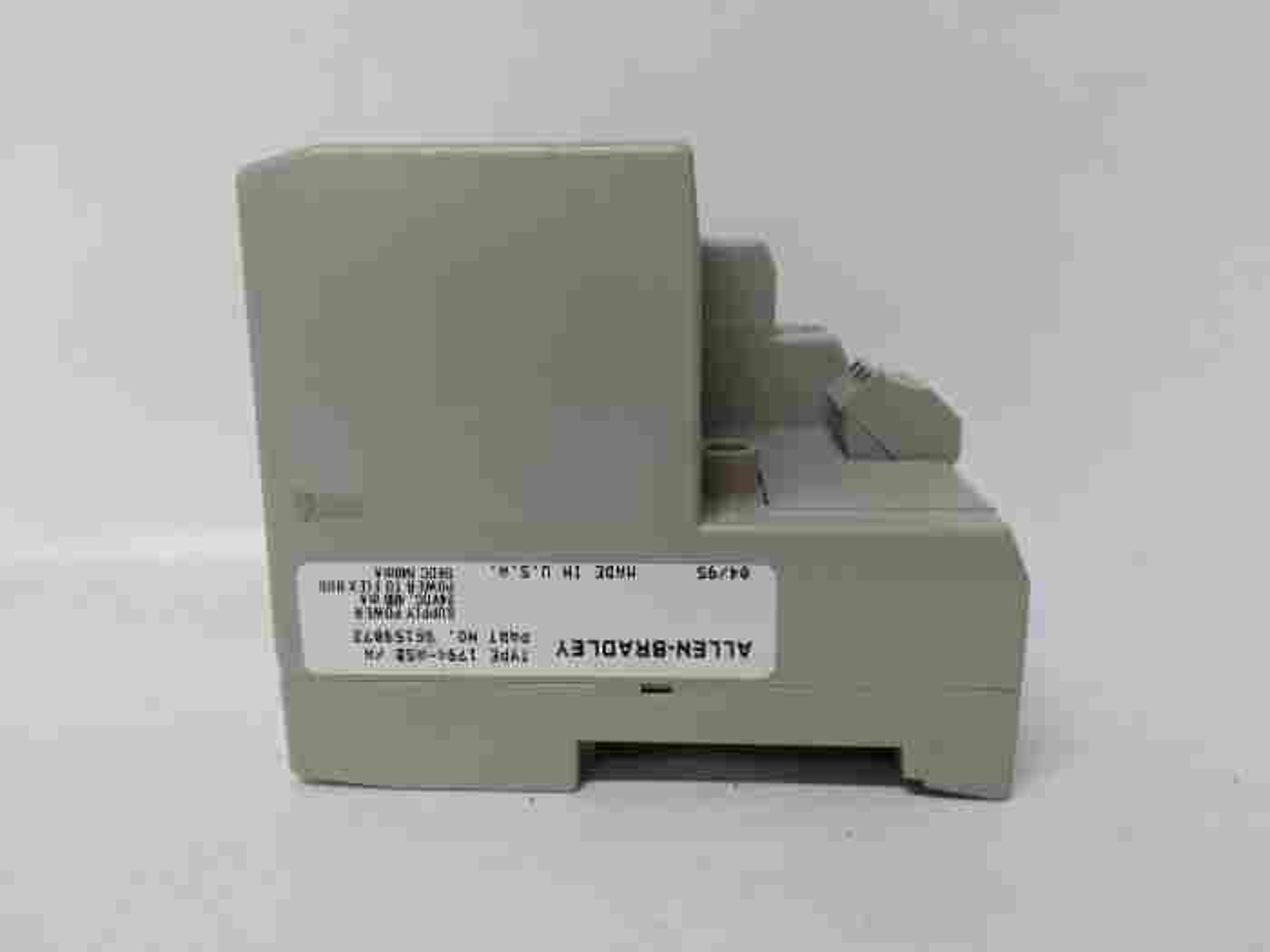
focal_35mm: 27
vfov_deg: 51.4
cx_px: 635
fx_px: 991
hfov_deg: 65.3
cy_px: 476
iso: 182
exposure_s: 1/33
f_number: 2
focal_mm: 3.79
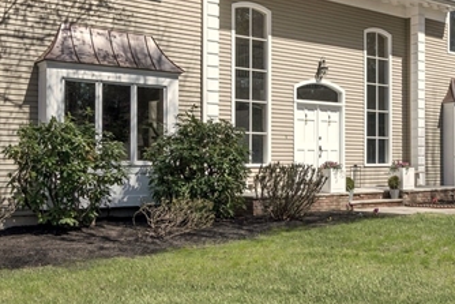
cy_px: 96
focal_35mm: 49
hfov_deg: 39.5
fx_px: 620
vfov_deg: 27.3
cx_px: 327
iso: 100
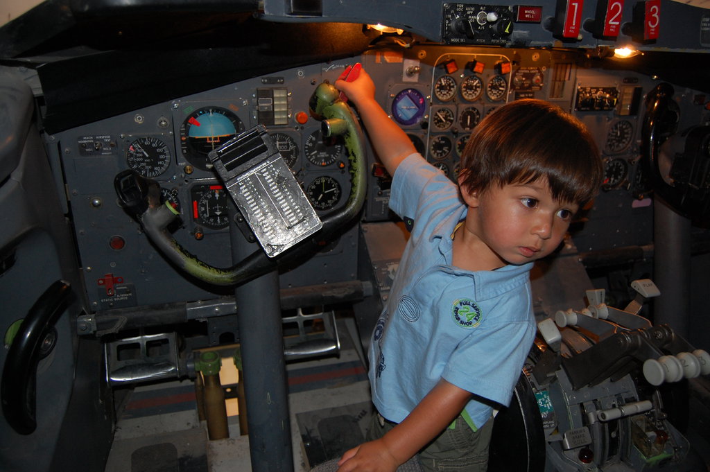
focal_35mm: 27
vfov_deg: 47.9
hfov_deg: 67.4
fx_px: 532
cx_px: 355
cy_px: 236
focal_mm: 18
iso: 400
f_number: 3.5
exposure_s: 1/60
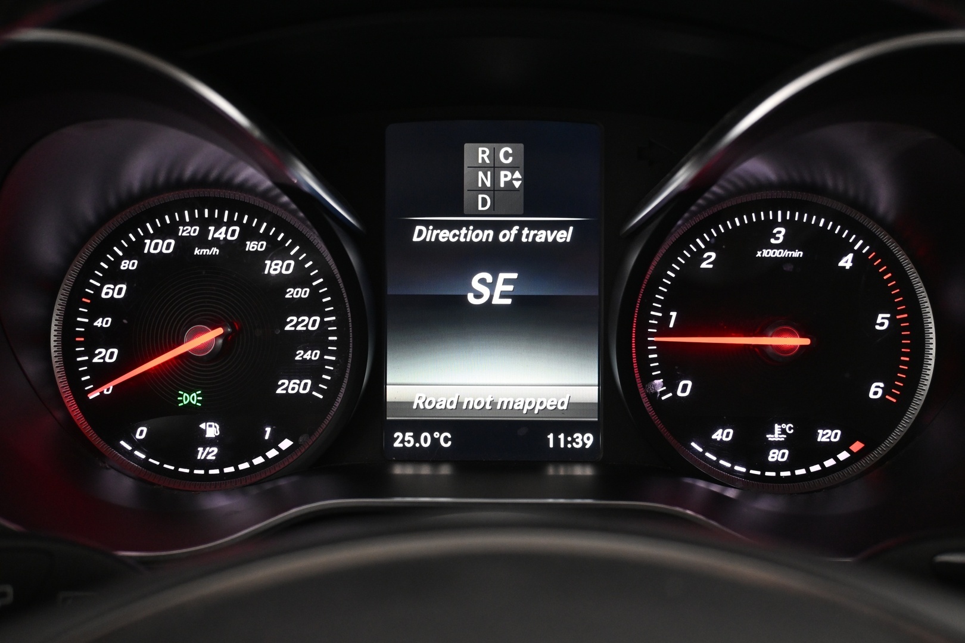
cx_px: 482
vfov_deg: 34.2
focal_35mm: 39
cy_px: 322
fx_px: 1045
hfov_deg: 49.6
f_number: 4.5
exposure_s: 1/20
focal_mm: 26
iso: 1600
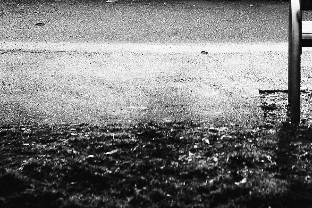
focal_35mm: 127
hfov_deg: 16.1
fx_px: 1101
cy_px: -154
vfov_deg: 10.2
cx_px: 236
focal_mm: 35
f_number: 2.2
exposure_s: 1/4000
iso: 160
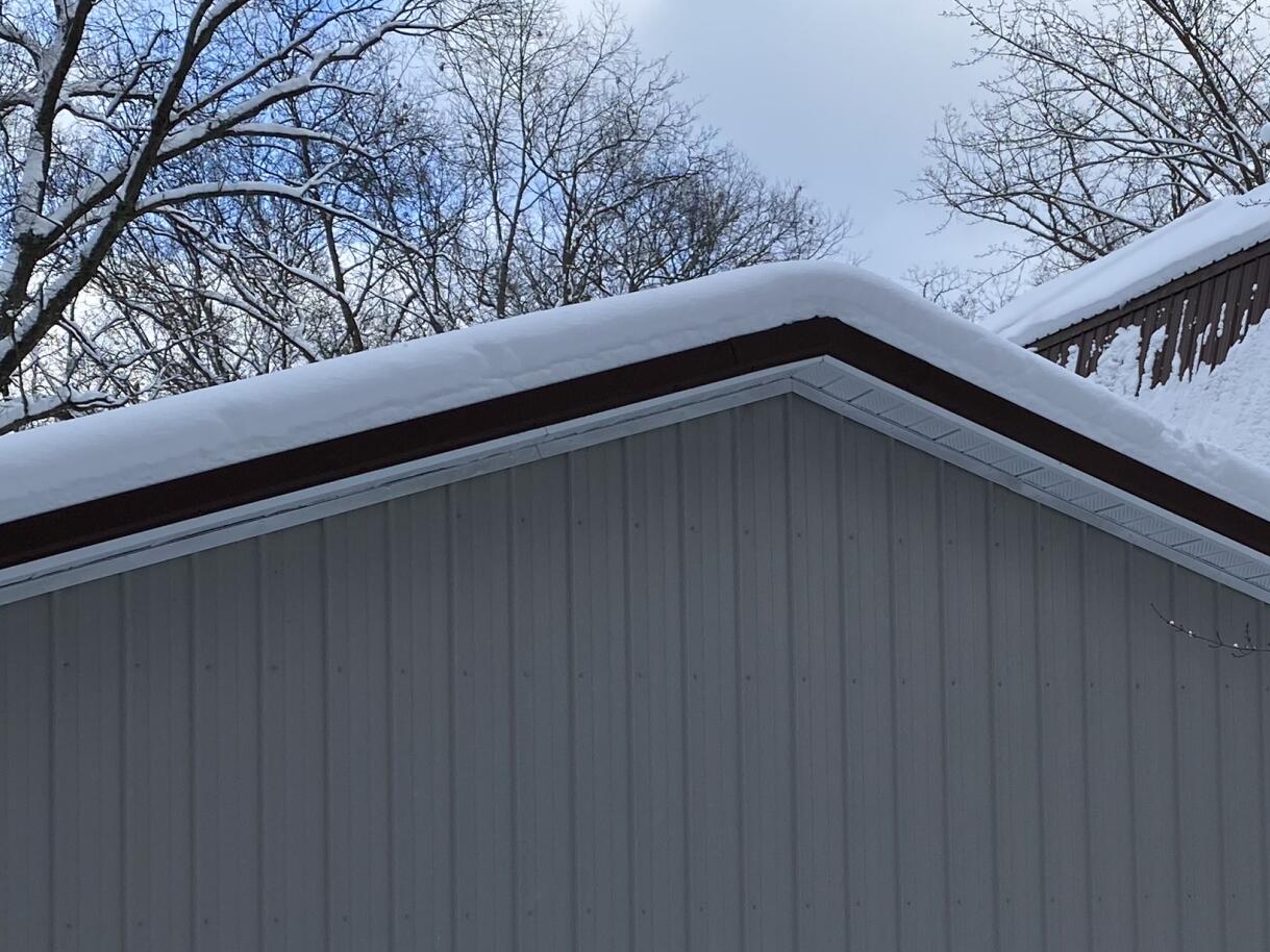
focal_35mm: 64
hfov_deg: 29.8
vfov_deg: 22.5
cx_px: 963
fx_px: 2348
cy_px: 806
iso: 32
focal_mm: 4.25
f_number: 1.8
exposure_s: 1/1362
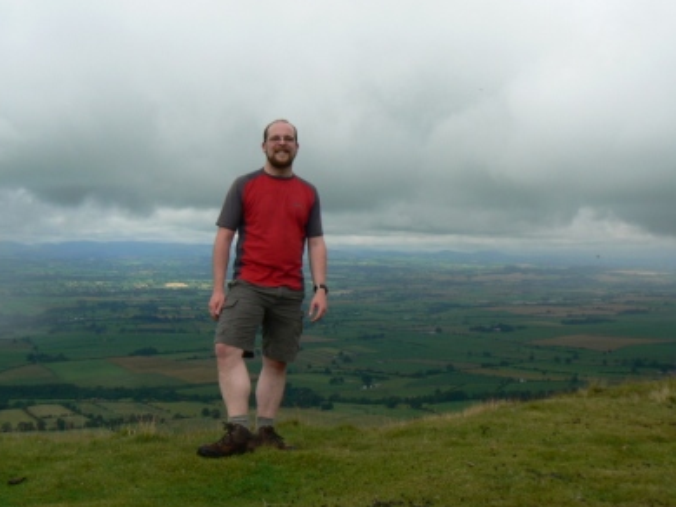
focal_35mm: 40
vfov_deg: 36.0
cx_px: 315
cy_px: 231
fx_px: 781
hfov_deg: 46.8
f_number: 7.1
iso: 80
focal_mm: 6
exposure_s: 1/400
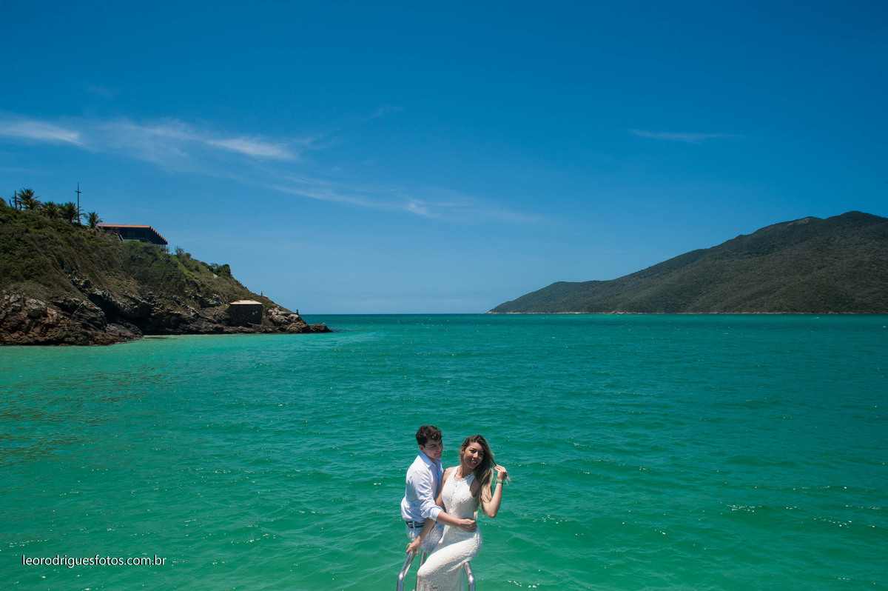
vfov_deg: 33.3
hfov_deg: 48.5
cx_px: 444
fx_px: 986
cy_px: 296
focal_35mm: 40
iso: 640
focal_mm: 40
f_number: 10
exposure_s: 1/640
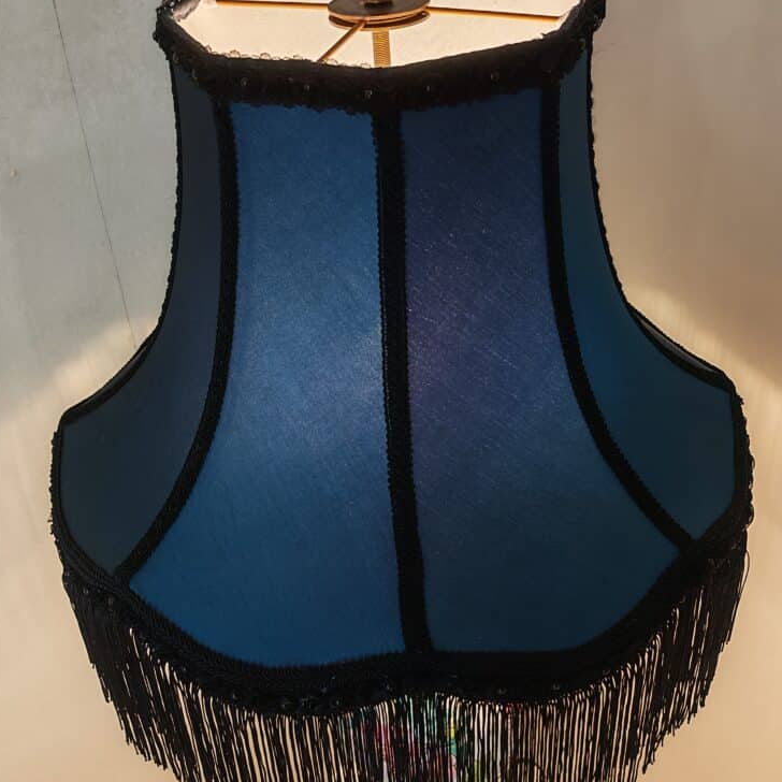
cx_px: 388
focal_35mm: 41
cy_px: 438
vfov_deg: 40.9
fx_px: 1048
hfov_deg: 40.9
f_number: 2
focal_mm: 6.83
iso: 125
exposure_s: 1/100
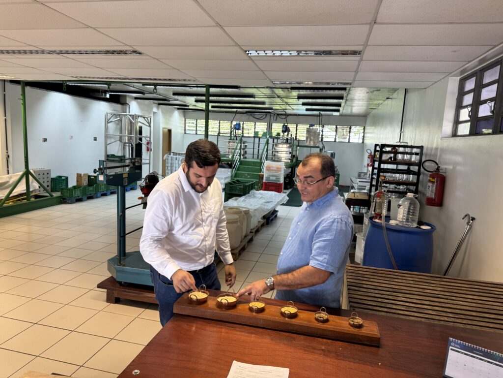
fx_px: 349
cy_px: 189
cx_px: 252
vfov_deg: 56.8
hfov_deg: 71.6
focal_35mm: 24
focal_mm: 6.76
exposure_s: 1/60
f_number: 1.78
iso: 125
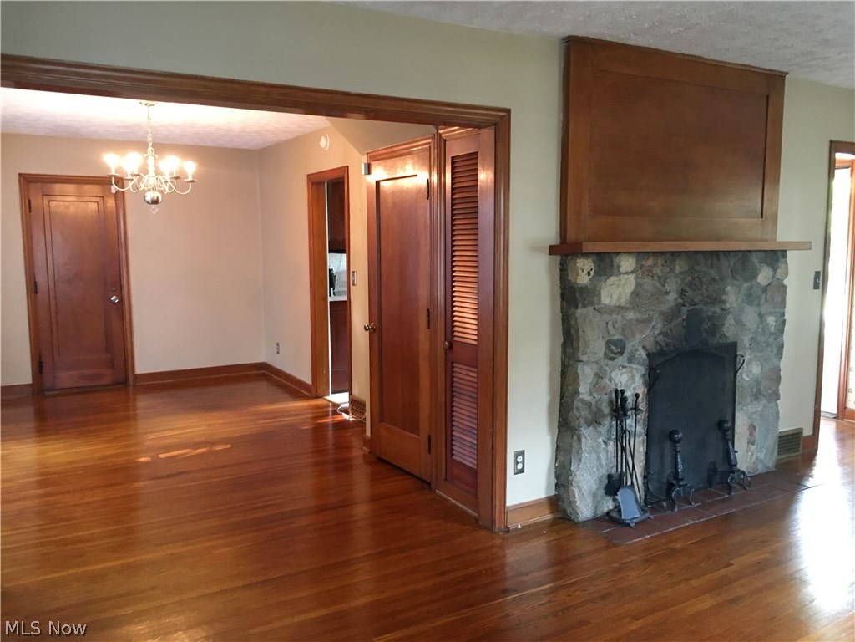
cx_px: 428
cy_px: 321
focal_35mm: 29
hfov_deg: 61.7
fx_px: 716
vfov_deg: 48.2
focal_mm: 4.15
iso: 200
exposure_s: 1/15
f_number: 2.2
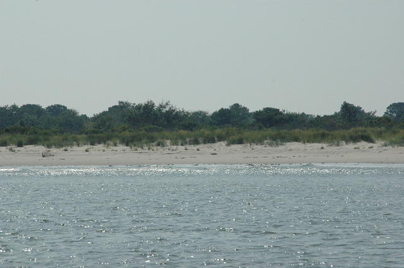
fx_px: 2858
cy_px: 134
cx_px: 202
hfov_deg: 8.1
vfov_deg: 5.4
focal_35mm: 255
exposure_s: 1/3200
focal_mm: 170
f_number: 14
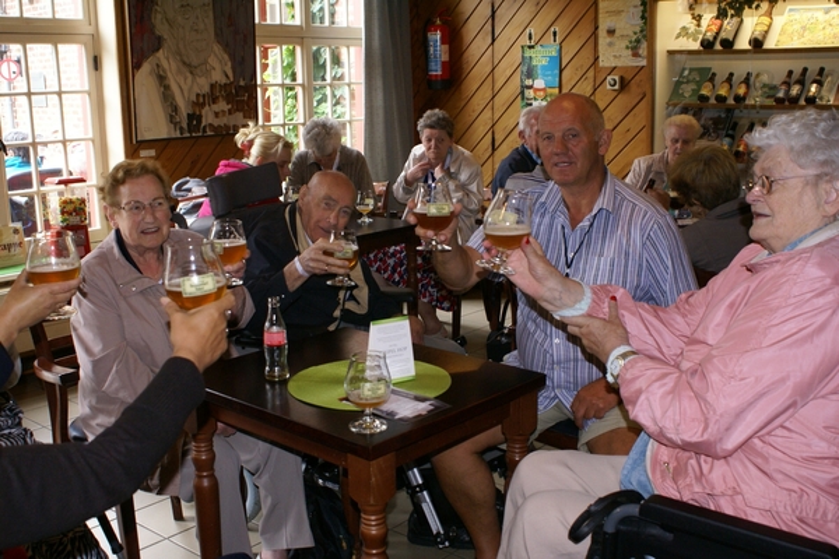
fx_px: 909
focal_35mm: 39
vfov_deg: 34.2
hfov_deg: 49.6
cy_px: 280
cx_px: 420
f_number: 5.6
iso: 400
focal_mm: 26
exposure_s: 1/60
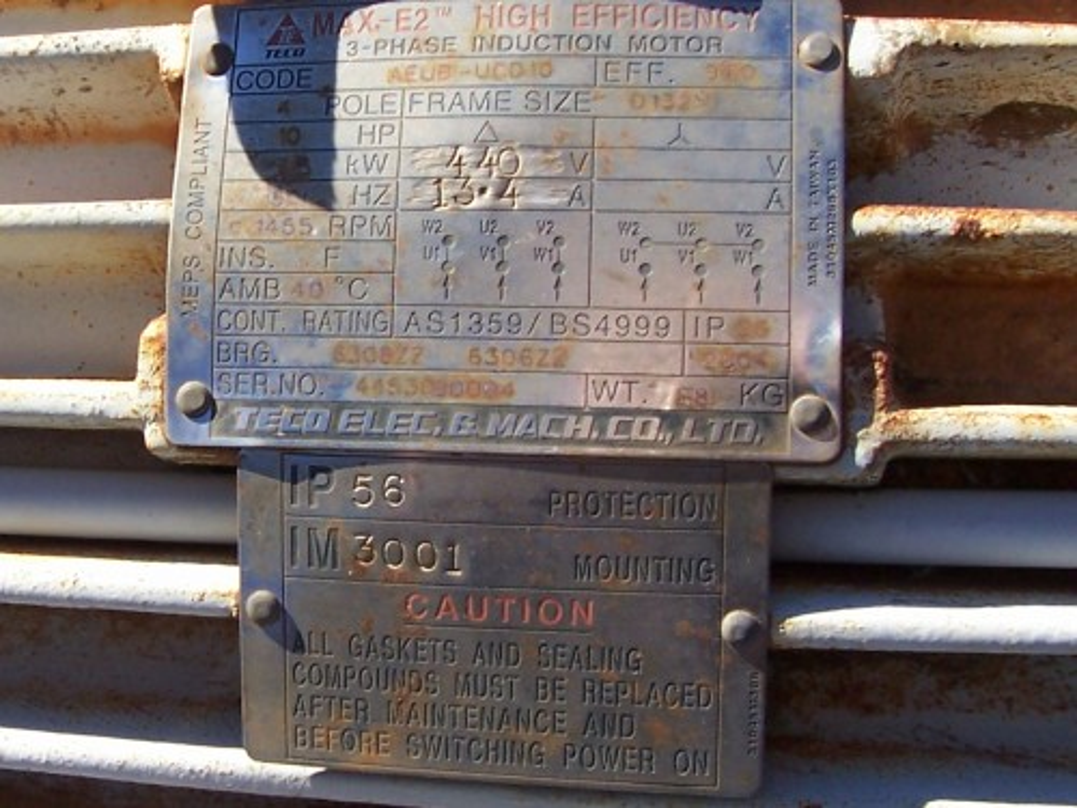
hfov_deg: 54.0
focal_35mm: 34
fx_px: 1058
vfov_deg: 41.8
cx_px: 538
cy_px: 404
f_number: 5.23
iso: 80
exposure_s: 1/275
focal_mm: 5.6
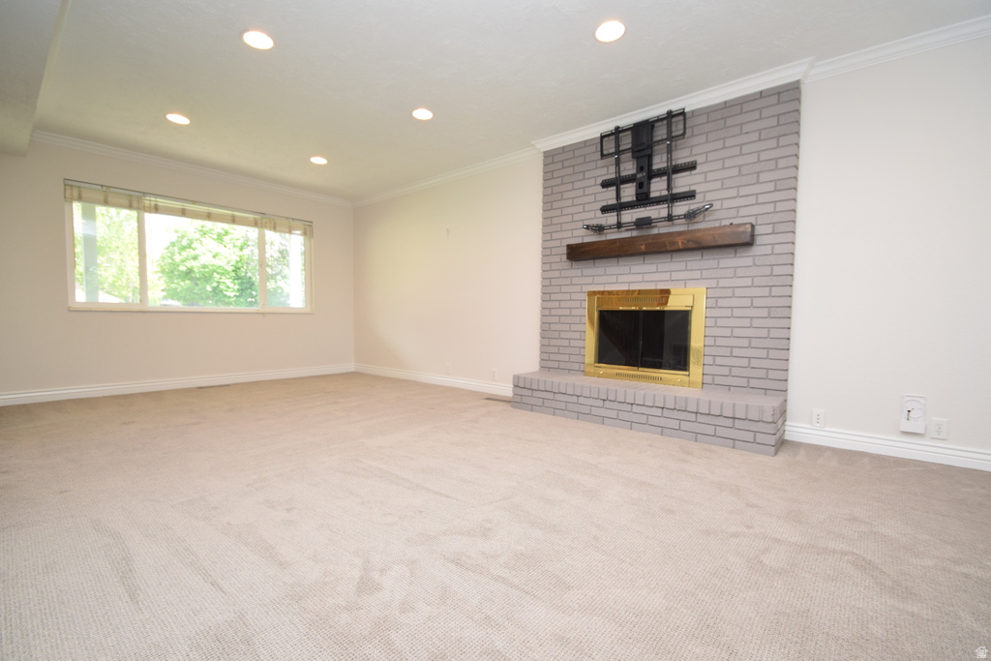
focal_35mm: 15
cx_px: 496
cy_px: 330
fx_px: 413
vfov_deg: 77.3
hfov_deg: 100.4
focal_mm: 10
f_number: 5.6
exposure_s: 1/125
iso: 720
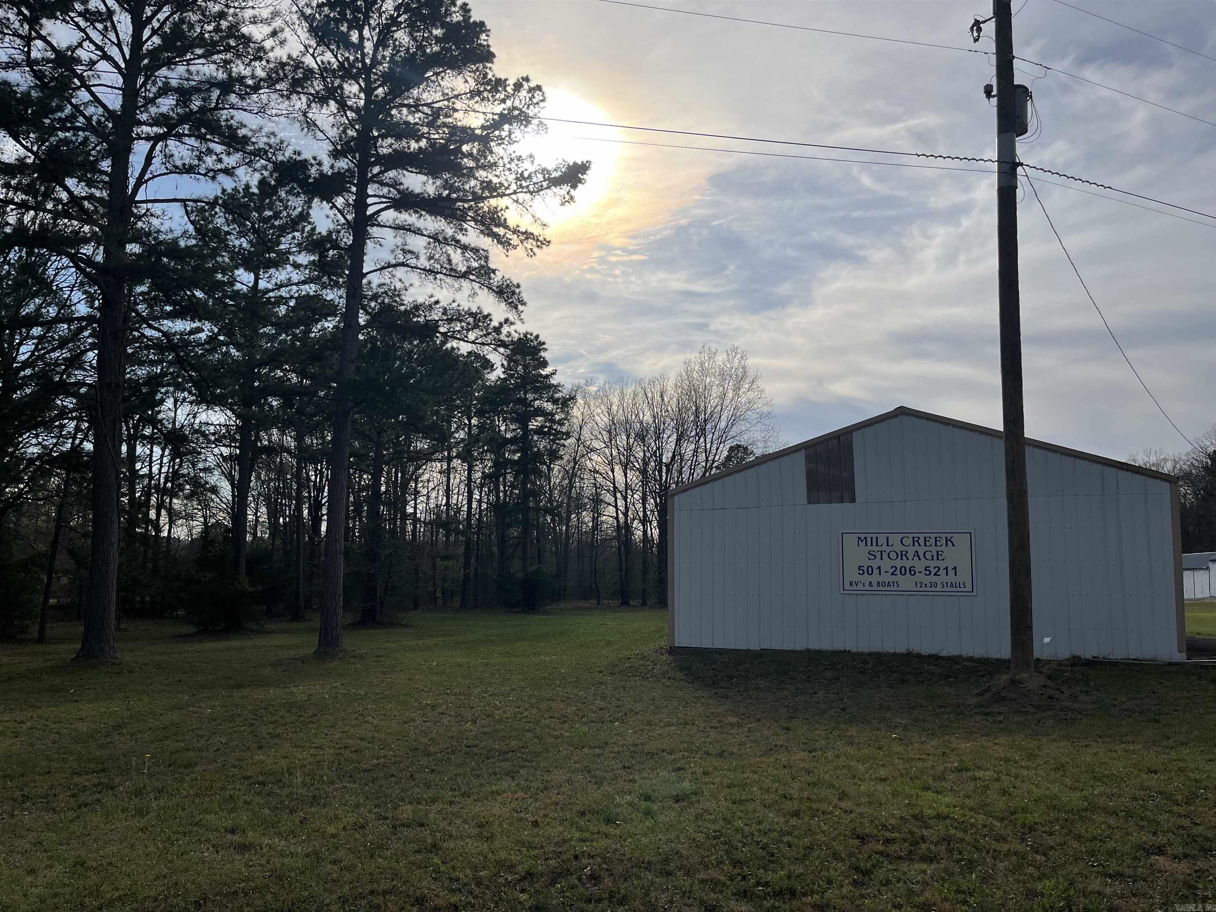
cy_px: 456
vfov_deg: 53.1
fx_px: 913
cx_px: 608
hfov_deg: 67.3
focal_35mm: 26
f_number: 1.6
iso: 50
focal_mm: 5.1
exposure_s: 1/8403
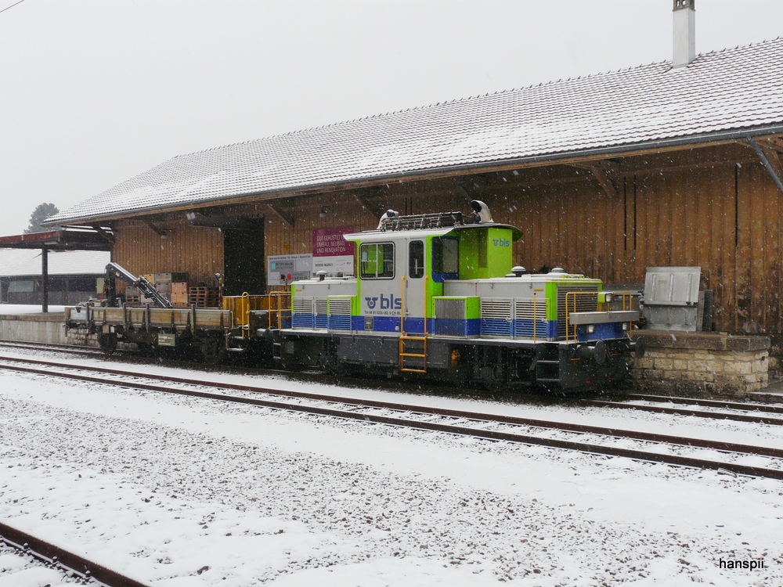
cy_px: 294
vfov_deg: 38.7
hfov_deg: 50.1
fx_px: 837
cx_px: 392
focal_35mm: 37
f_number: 5
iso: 100
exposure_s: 1/200
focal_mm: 6.1
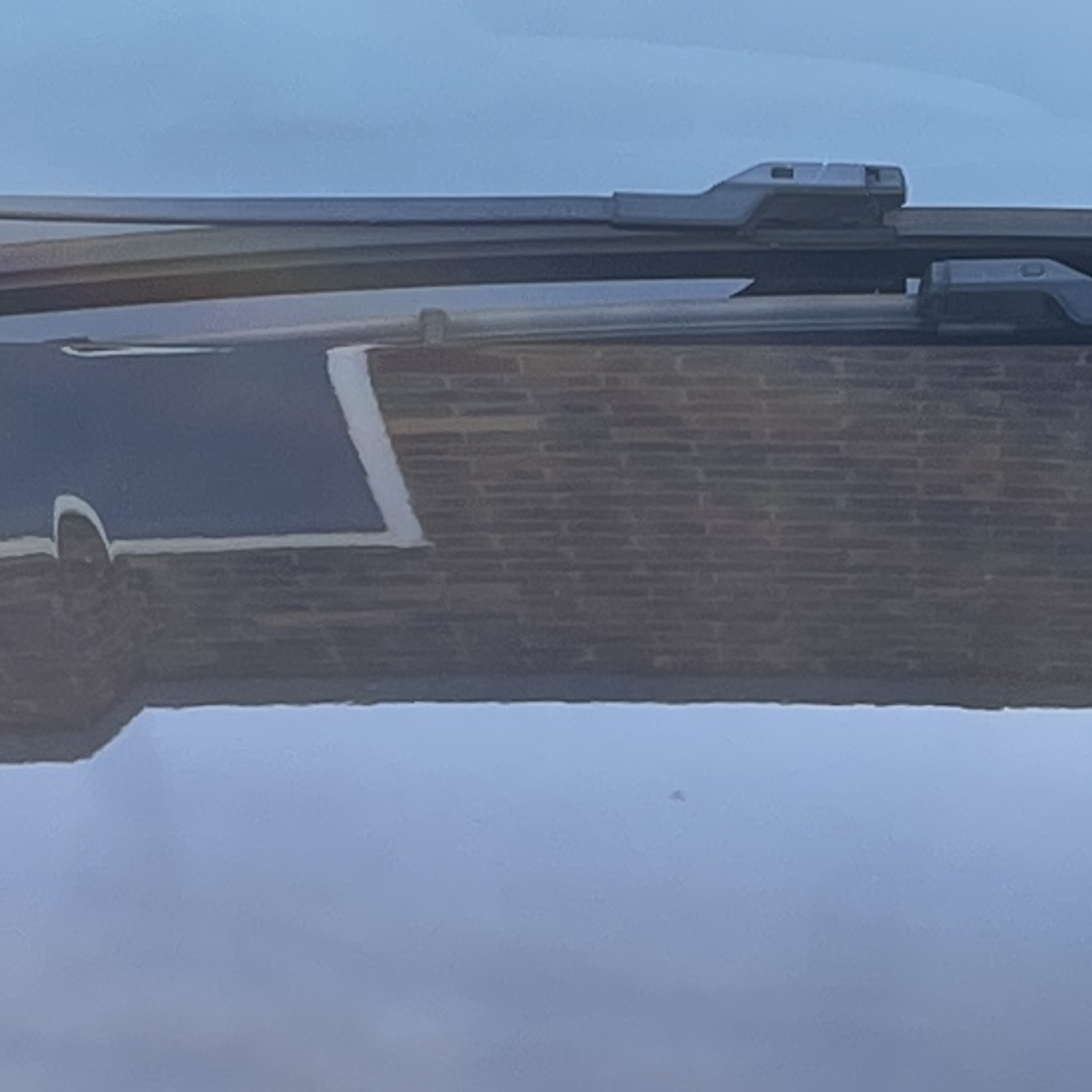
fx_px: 6032
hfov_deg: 10.2
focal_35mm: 169
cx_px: 1148
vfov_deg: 10.2
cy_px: 1224
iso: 32
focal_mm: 4.2
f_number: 1.6
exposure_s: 1/643
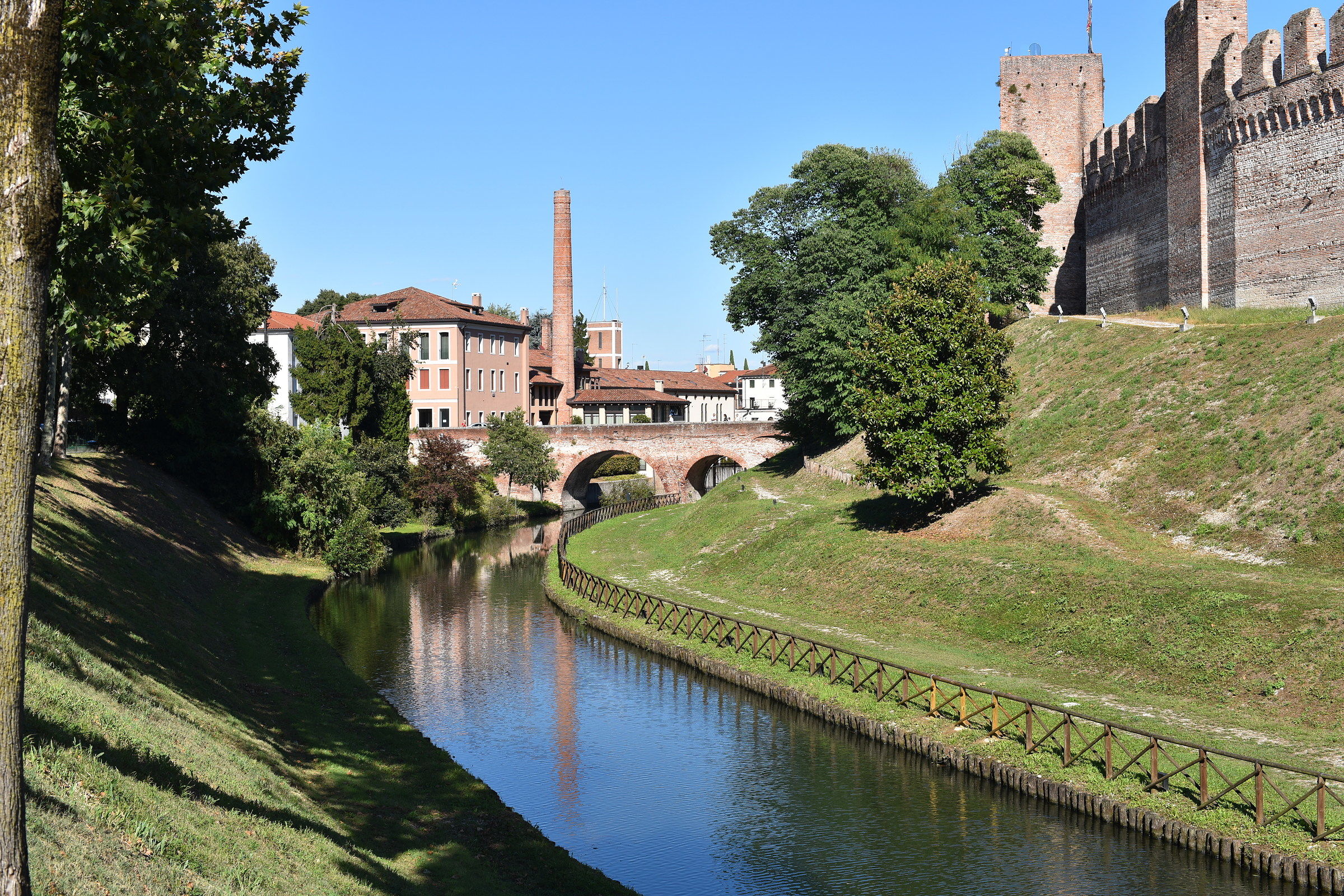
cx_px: 672
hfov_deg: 39.6
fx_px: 1867
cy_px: 448
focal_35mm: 50
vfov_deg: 27.0
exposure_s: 1/200
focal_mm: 50
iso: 100
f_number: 9
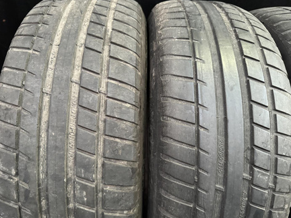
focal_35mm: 25
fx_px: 210
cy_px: 112
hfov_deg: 69.4
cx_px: 145
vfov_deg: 54.9
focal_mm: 6.86
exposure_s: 1/50
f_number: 1.78
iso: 800
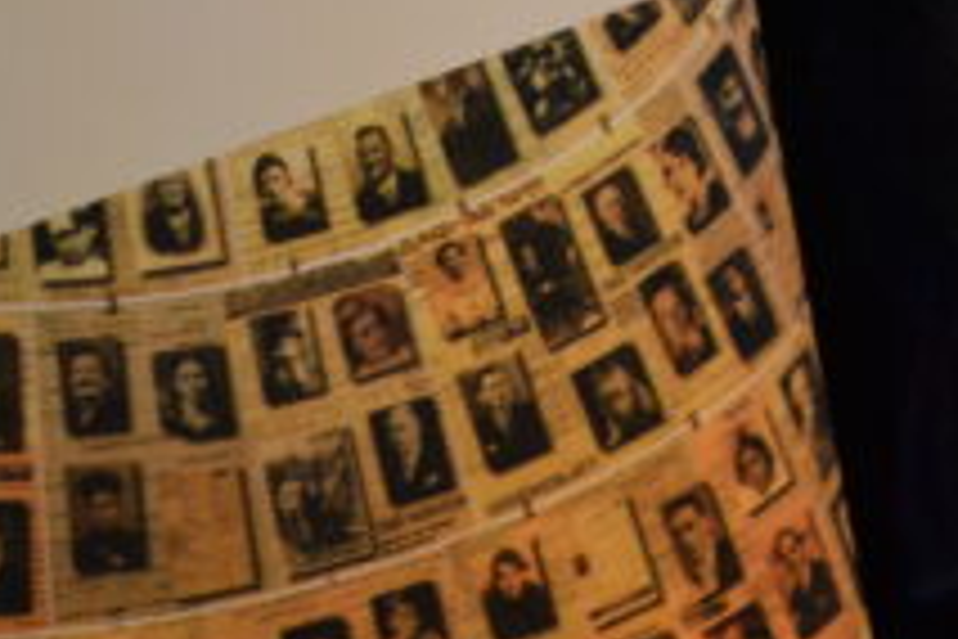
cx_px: 1043
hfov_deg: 15.6
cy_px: 126
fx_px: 3406
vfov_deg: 10.7
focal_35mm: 128
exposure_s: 1/15
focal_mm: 26
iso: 1800
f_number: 4
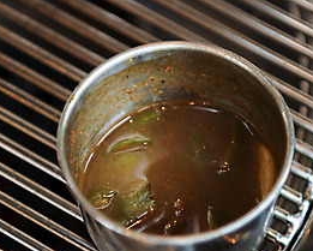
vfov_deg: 10.2
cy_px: 191
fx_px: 1399
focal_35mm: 151
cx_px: 276
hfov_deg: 12.7
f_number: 2.8
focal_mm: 70
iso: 640
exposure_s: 1/125
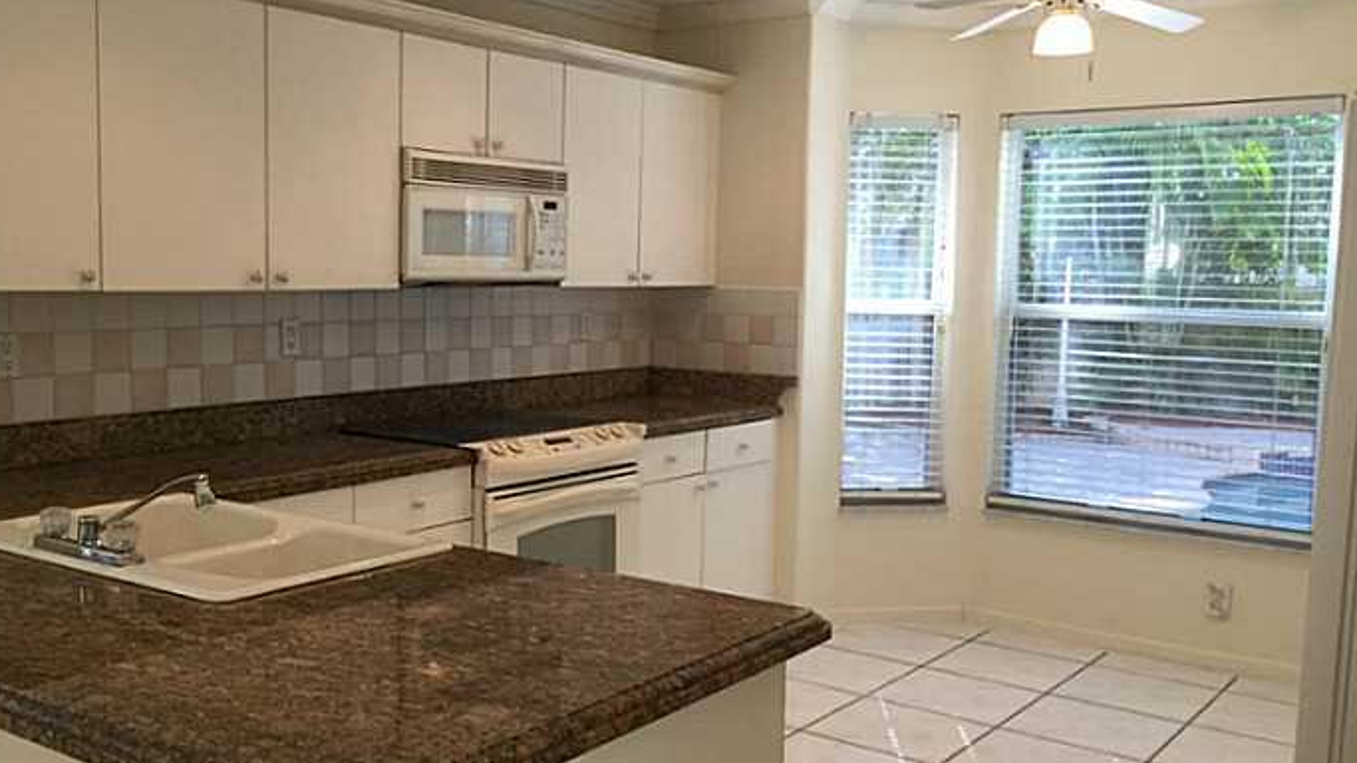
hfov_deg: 53.8
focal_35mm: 37
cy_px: 387
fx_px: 1331
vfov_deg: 32.0
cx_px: 580
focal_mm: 4.15
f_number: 2.2
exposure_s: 1/40
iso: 32
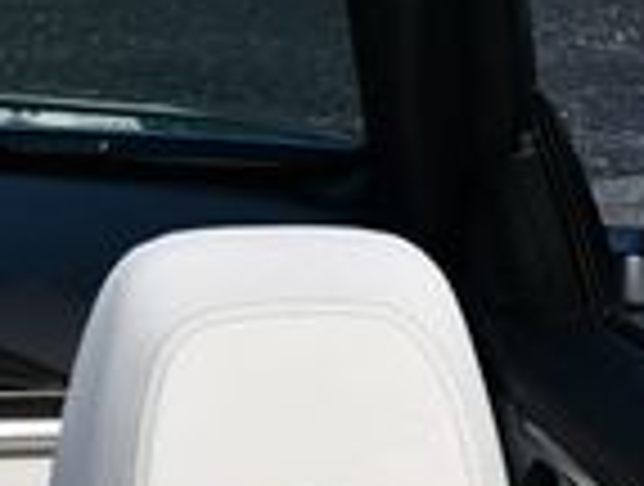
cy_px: 360
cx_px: -585
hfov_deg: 6.6
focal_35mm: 292
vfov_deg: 5.1
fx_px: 5446
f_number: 8
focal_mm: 34
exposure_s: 1/250
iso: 180
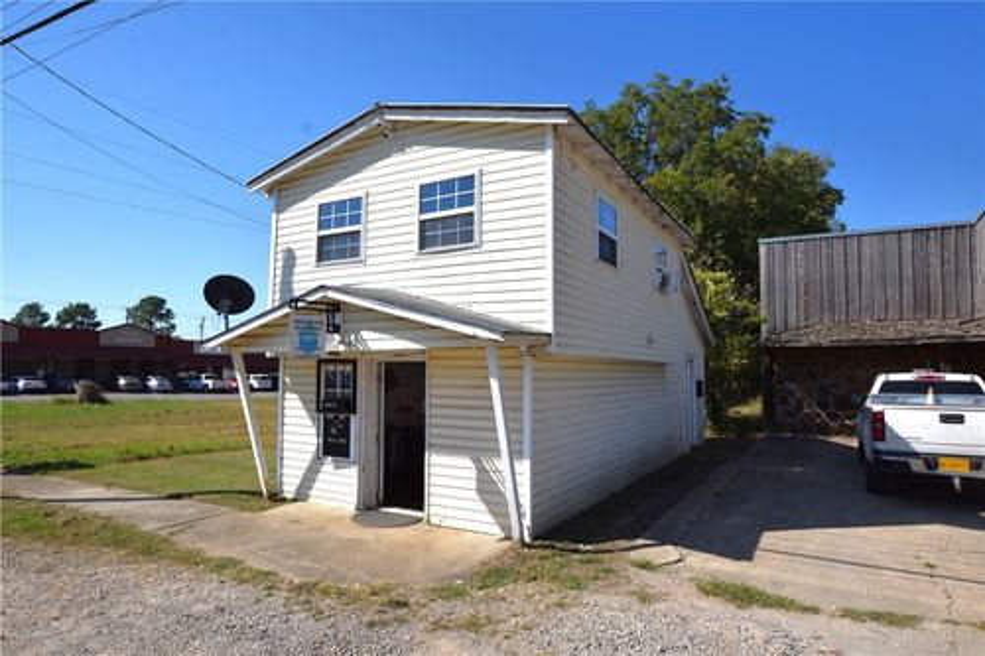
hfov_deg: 81.2
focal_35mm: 21
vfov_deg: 59.5
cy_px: 328
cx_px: 492
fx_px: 574
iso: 200
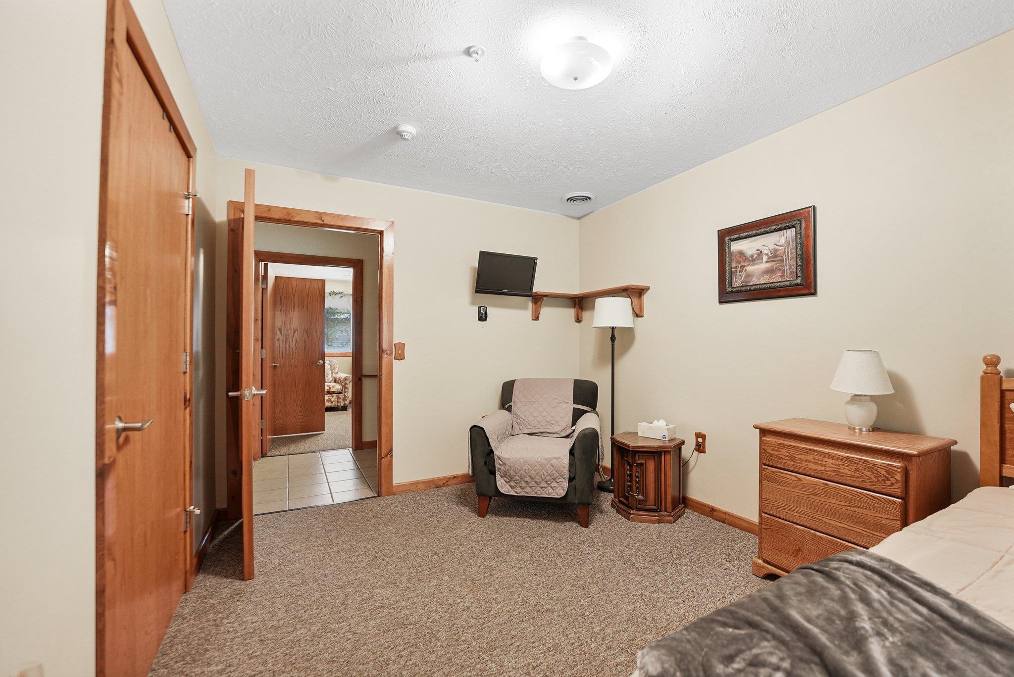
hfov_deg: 104.2
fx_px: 395
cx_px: 507
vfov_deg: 81.3
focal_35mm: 14
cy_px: 338
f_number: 2.8
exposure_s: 1/125
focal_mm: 14
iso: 2500
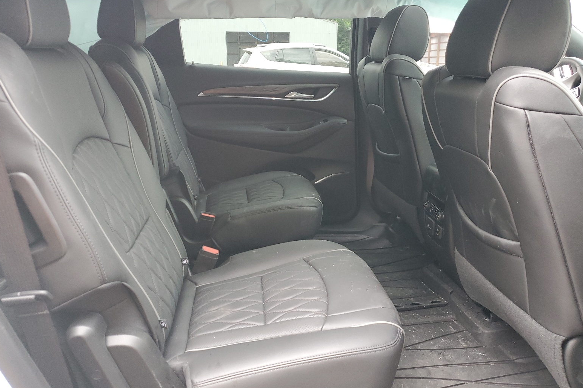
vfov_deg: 46.4
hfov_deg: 65.5
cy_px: 191
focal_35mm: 28
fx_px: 453
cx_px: 291
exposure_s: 1/60.2
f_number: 1.5
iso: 145
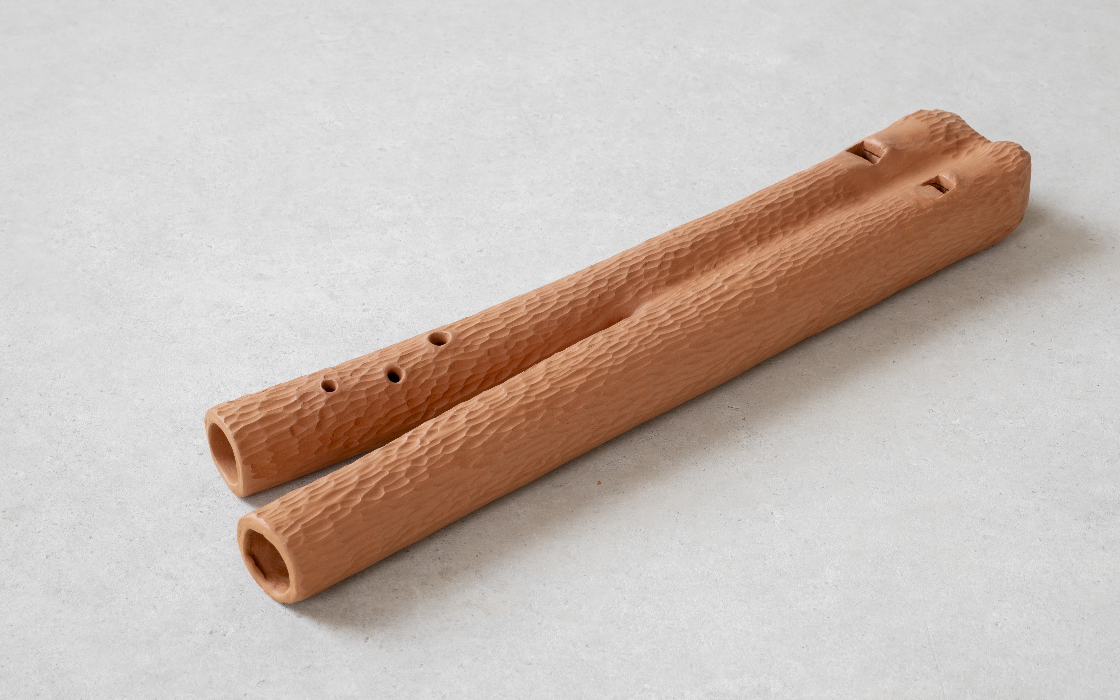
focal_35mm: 79
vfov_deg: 16.5
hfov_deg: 26.1
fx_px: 2411
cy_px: 343
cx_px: 618
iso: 64
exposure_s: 1/1.25
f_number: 16
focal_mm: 70
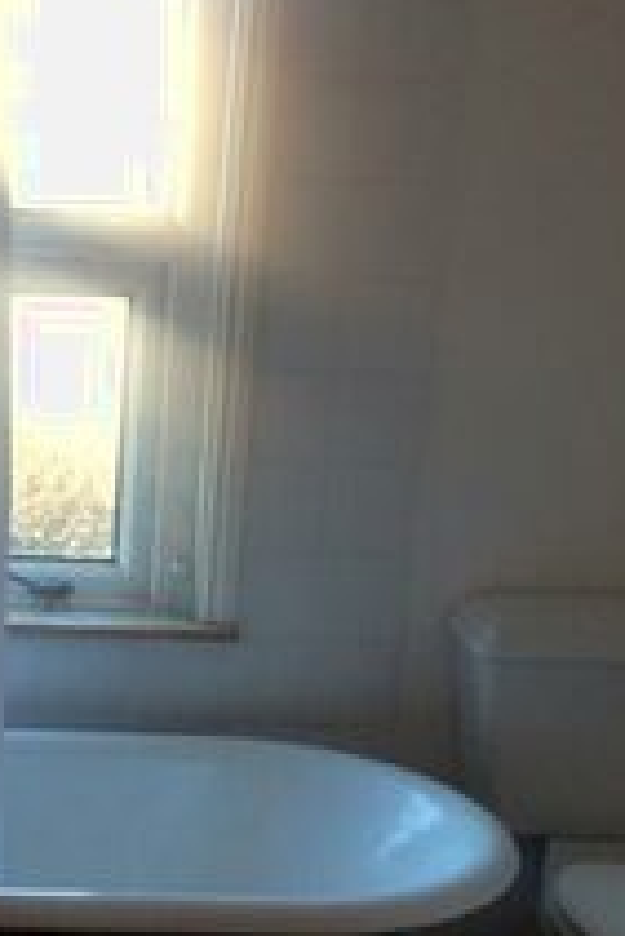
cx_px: -9
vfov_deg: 26.7
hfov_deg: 17.7
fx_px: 1950
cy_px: 681
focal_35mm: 75
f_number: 2.2
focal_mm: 4.15
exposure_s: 1/33
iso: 50
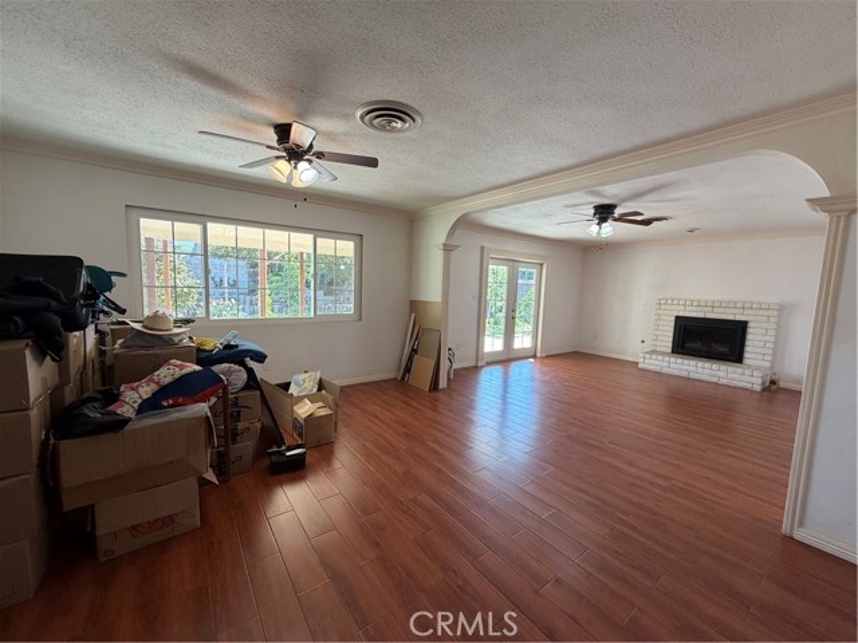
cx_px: 429
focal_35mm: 14
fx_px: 347
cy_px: 322
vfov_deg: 85.7
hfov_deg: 102.1
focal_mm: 2.22
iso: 160
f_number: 2.2
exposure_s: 1/120
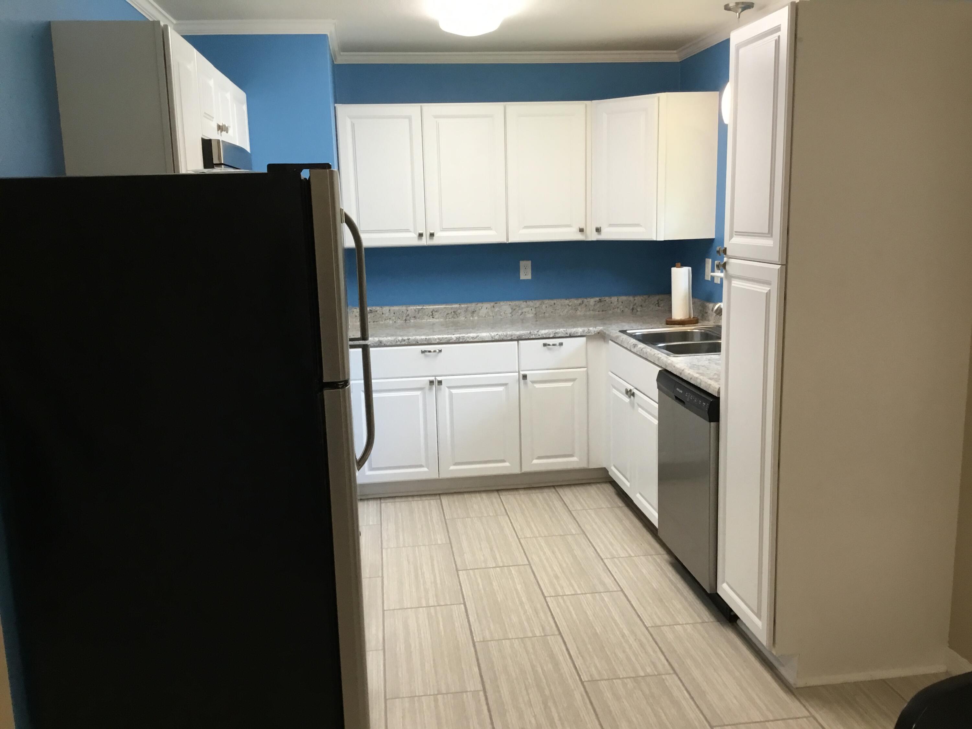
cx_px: 486
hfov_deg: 58.4
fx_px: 870
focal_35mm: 31
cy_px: 364
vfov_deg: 45.4
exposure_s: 1/33
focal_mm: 3.3
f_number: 2.4
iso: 80
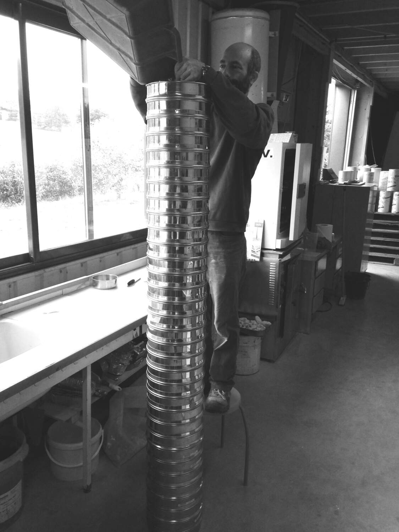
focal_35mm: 33
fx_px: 507
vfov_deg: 55.4
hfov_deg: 42.9
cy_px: 266
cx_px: 200
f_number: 2.4
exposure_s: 1/120
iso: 64
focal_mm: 4.12
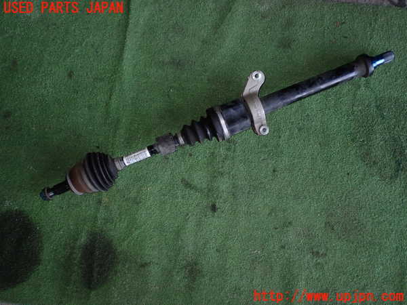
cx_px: 204
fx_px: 376
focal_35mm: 32
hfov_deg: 56.8
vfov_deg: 44.2
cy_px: 152
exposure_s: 1/30
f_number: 7.1
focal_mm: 5.79
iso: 200
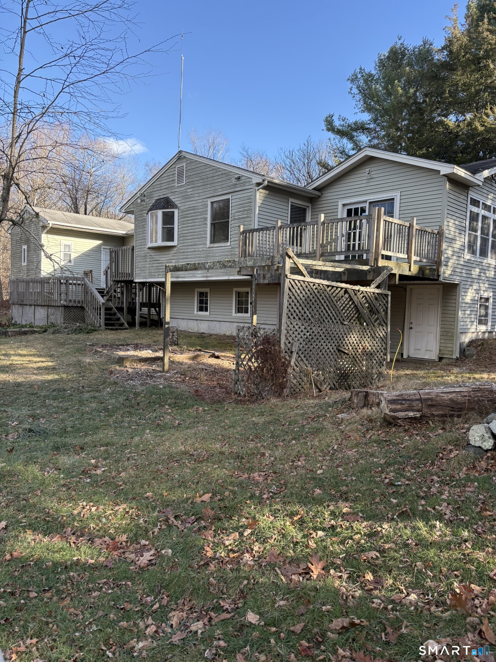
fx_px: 497
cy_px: 331
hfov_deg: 53.1
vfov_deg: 67.3
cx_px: 248
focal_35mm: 26
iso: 64
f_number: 1.6
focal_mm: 5.96
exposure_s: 1/724
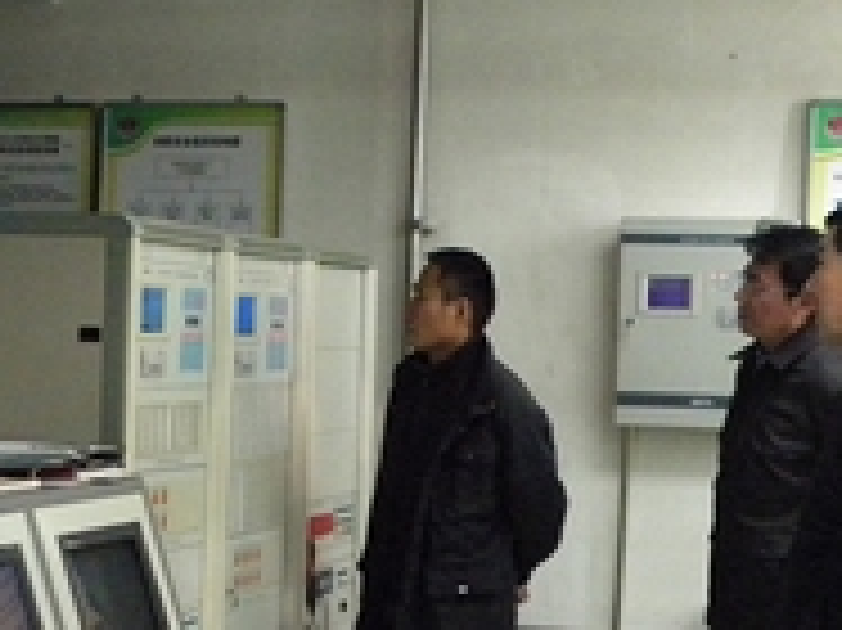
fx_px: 1969
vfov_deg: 18.0
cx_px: 342
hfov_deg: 24.1
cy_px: 511
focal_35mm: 81
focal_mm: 6.4
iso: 800
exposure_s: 1/53.1
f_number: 3.7
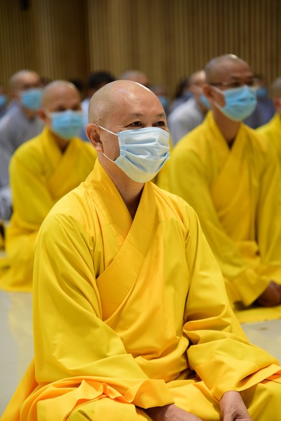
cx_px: 140
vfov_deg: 16.9
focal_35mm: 121
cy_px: 210
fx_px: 1417
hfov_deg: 11.3
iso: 800
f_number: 4
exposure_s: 1/80
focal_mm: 120
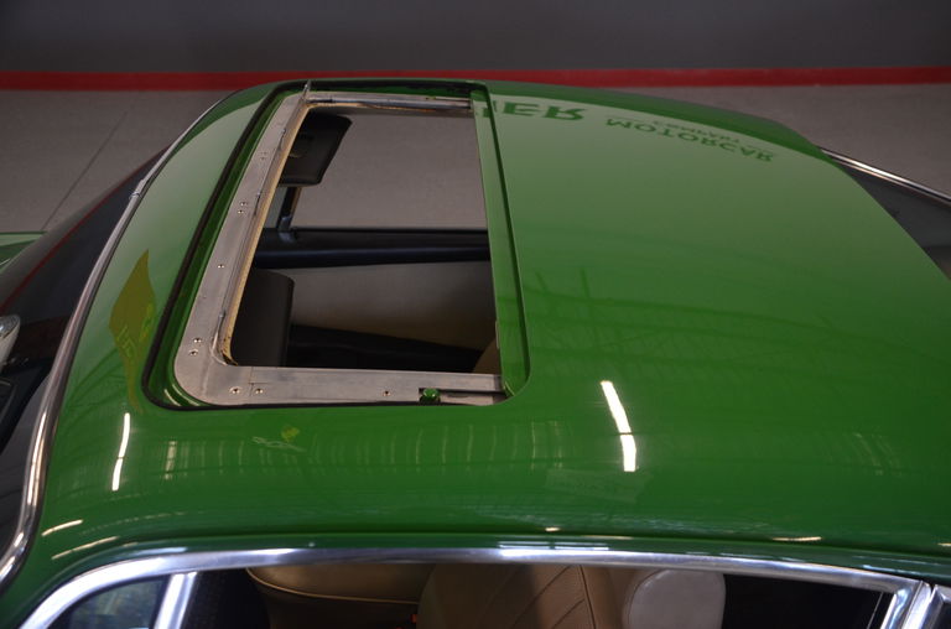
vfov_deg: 39.8
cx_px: 476
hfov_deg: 57.3
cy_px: 314
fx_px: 870
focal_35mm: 33
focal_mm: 22
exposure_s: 1/30
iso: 1000
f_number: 3.8
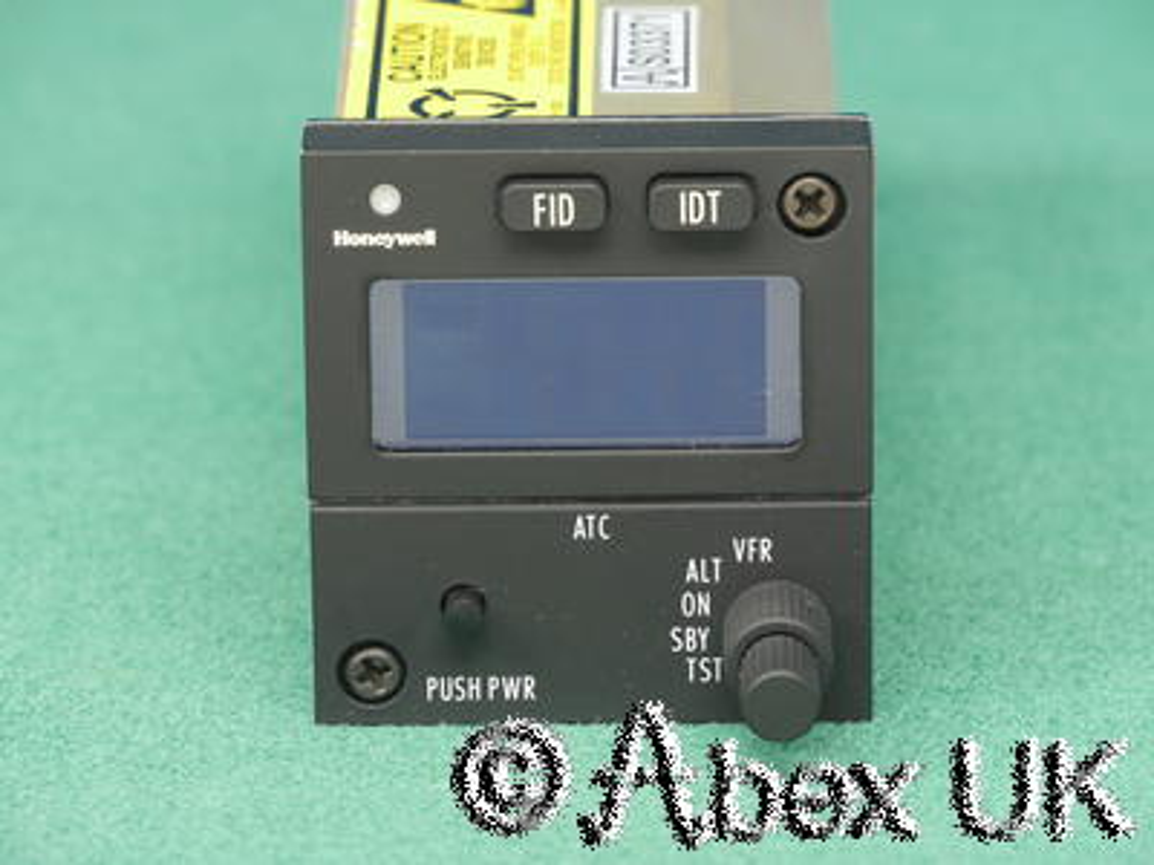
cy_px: 432
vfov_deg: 5.7
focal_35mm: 260
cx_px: 577
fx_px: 8668
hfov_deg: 7.6
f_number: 9
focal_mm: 130
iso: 400
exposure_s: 1/5
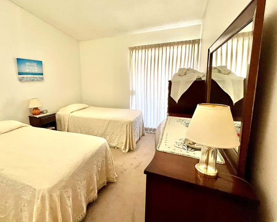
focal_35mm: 16
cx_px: 115
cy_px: 103
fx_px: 131
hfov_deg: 92.3
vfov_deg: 80.3
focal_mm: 1.57
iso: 400
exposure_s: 1/60
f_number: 1.8
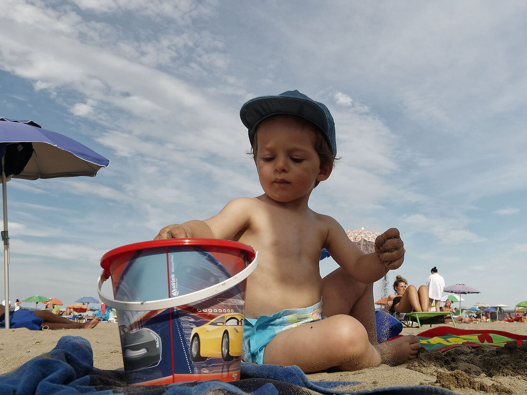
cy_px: 222
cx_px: 328
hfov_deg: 56.2
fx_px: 487
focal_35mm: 32
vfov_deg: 44.1
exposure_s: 1/2000
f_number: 4
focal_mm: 9
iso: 200
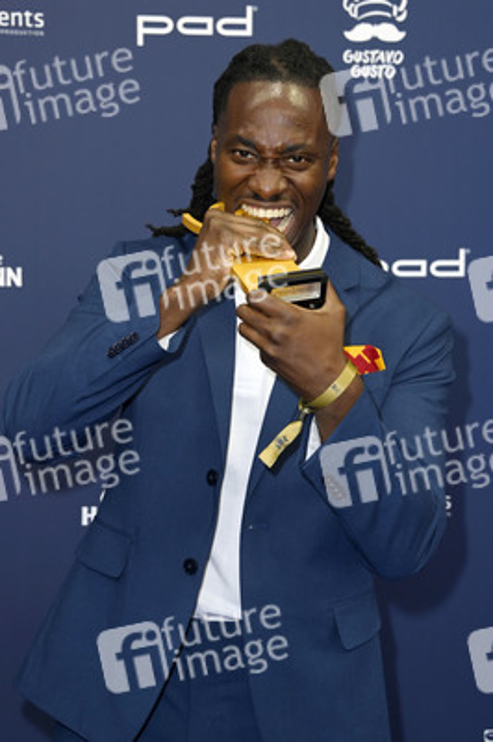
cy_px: 371
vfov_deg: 28.1
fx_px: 1481
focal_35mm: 72
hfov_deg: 18.9
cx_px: 246
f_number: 5.6
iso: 800
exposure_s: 1/200
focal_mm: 72
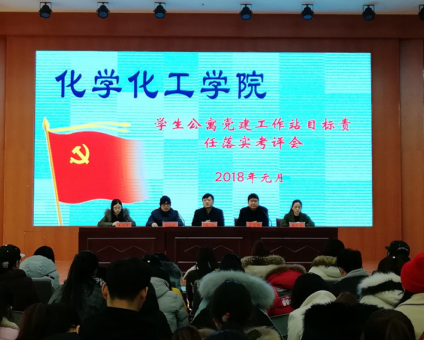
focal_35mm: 53
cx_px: 198
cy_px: 178
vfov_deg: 28.6
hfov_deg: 35.3
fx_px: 665
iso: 125
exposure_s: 1/50
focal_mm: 3.83
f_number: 1.8
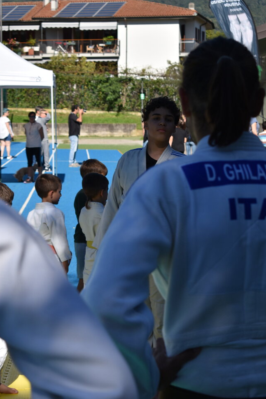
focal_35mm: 98
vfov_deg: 20.9
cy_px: 214
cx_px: 132
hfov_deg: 14.0
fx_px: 1082
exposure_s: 1/1000
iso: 180
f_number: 5.6
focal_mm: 55
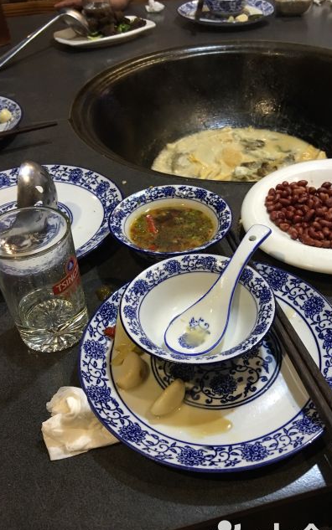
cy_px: 291
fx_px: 492
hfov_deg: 37.1
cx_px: 200
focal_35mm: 34
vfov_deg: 56.6
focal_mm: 4.15
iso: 80
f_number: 2.2
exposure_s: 1/17
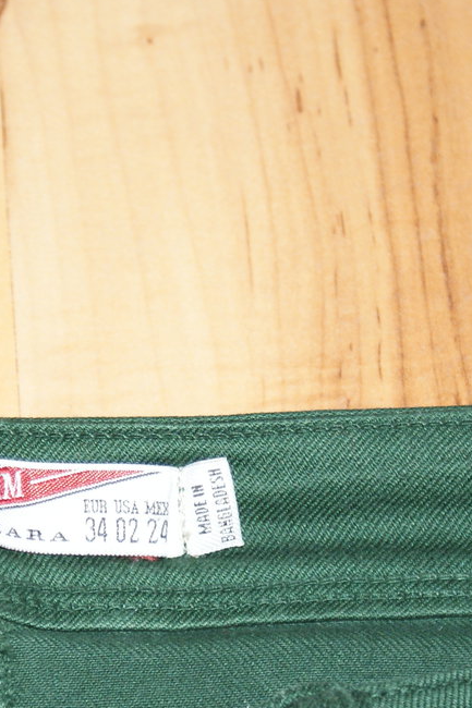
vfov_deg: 9.9
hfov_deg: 6.6
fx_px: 4073
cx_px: -65
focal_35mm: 207
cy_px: 503
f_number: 5.6
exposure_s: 1/100
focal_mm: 60
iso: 400
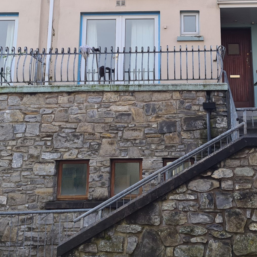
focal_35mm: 58
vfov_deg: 28.6
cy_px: 36
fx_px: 487
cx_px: 182
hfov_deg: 29.2
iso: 50
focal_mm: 5.4
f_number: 1.8
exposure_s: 1/552
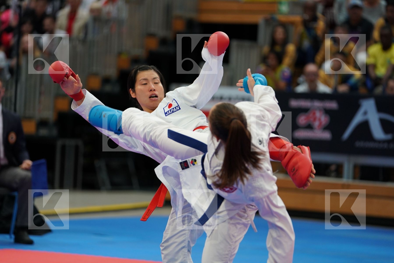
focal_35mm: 174
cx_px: 197
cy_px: 132
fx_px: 1904
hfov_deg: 11.8
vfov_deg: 7.9
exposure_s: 1/1000
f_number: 2.8
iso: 1250
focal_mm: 174
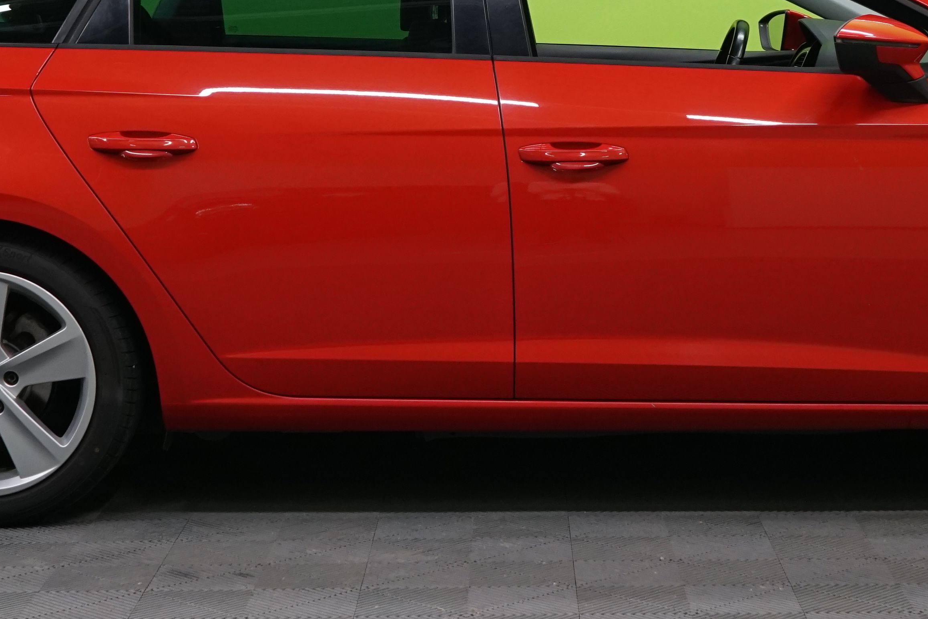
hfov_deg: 23.1
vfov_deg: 15.4
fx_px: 2268
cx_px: 548
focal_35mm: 88
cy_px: 128
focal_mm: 34
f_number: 6.3
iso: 1000
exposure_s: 1/50
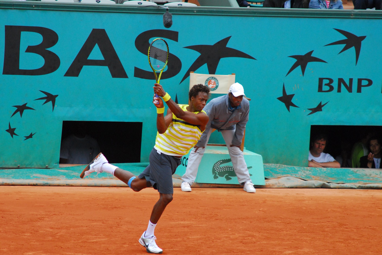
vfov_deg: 3.3
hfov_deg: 4.9
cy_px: 128
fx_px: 4462
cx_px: 191
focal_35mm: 420
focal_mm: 280
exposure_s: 1/1600
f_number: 5
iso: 800
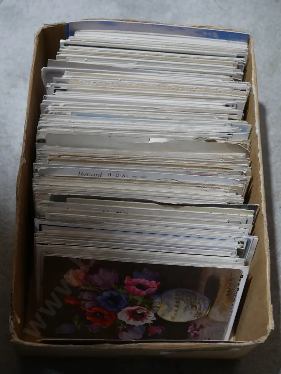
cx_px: 140
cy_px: 187
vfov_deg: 32.2
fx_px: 649
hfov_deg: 24.4
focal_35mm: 60
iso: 640
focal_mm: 30
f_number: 5.4
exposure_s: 1/60
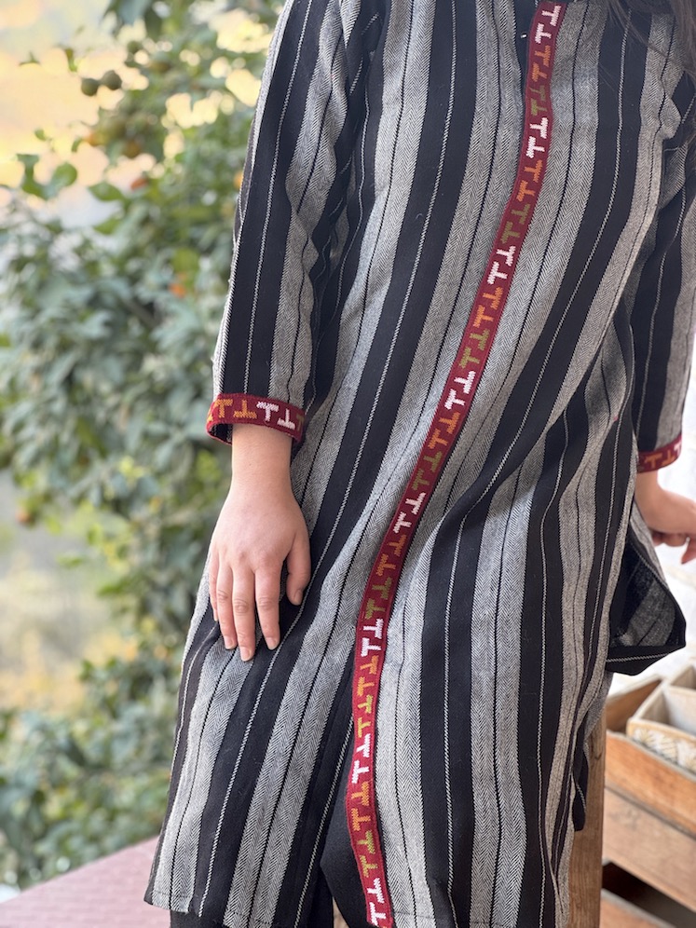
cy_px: 464
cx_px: 348
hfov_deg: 19.1
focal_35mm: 77
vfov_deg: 25.3
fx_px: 2064
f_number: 2.8
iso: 160
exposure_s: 1/99
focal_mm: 9
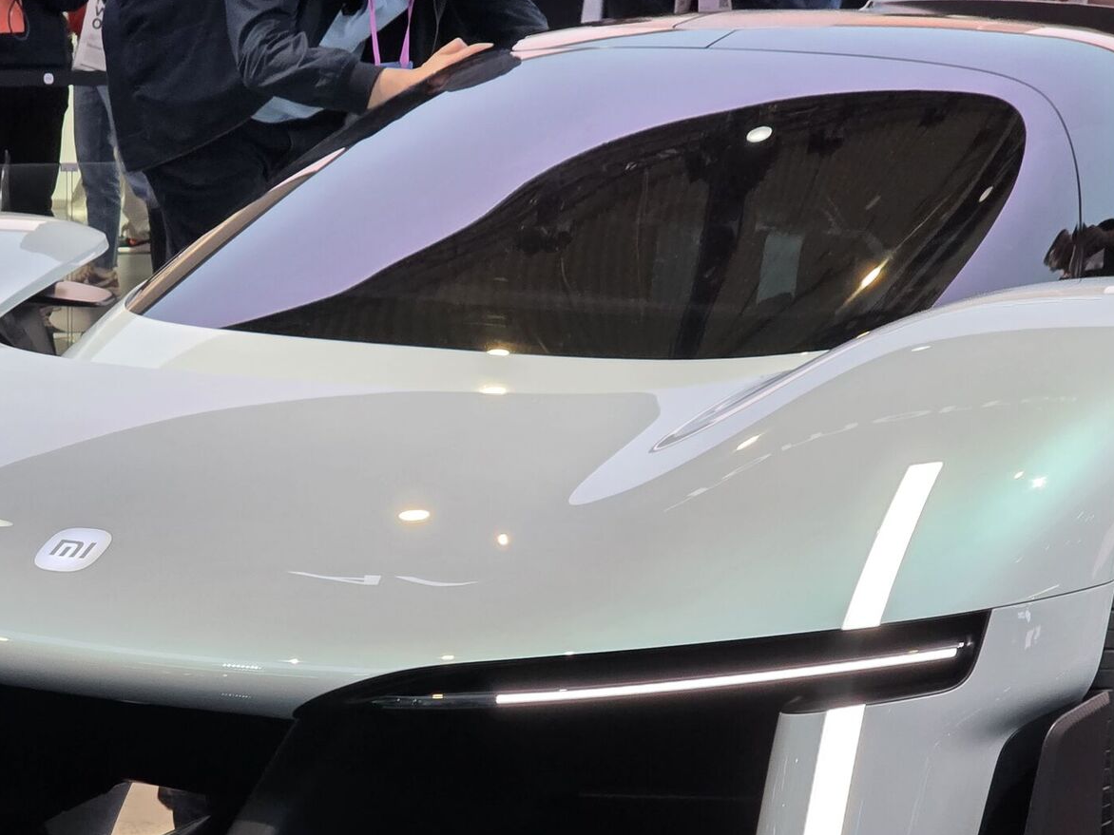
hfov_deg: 17.4
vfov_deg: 13.1
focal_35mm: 113
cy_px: 601
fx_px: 3637
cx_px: 455
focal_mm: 7.9
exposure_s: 1/100
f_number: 2.4
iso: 200
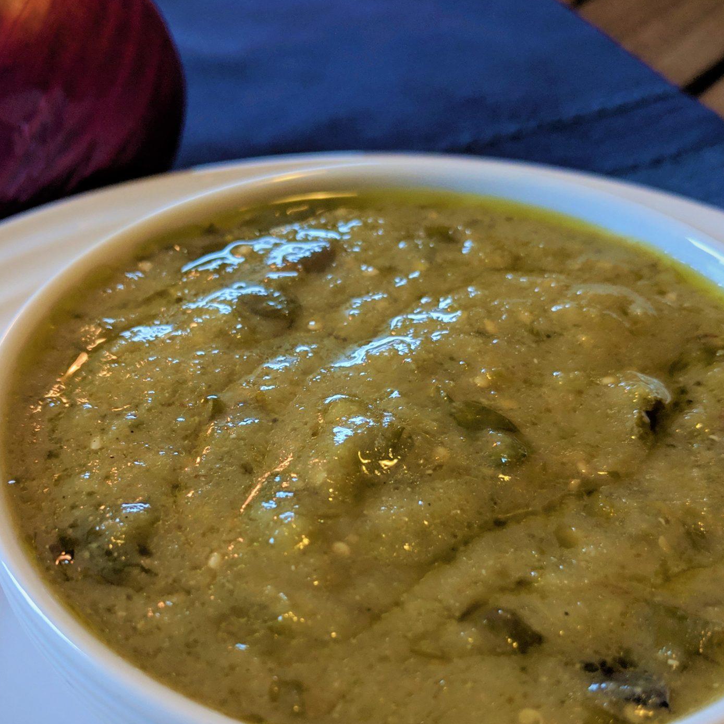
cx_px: 350
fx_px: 1041
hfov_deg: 38.3
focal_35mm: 44
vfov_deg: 37.9
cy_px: 482
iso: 272
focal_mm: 4.44
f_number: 1.8
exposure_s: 1/120
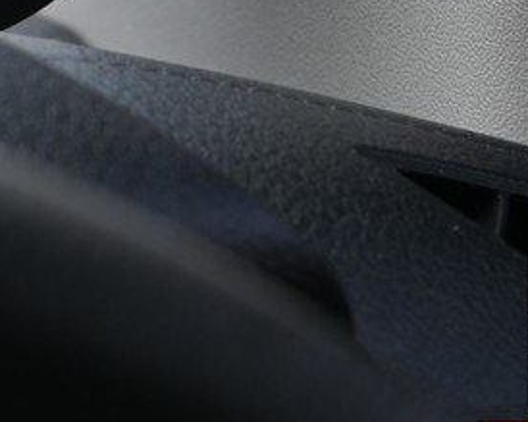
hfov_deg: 6.7
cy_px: -244
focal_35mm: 283
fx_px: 4421
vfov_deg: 5.4
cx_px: -330
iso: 100
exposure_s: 1/30
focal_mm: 50
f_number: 6.7
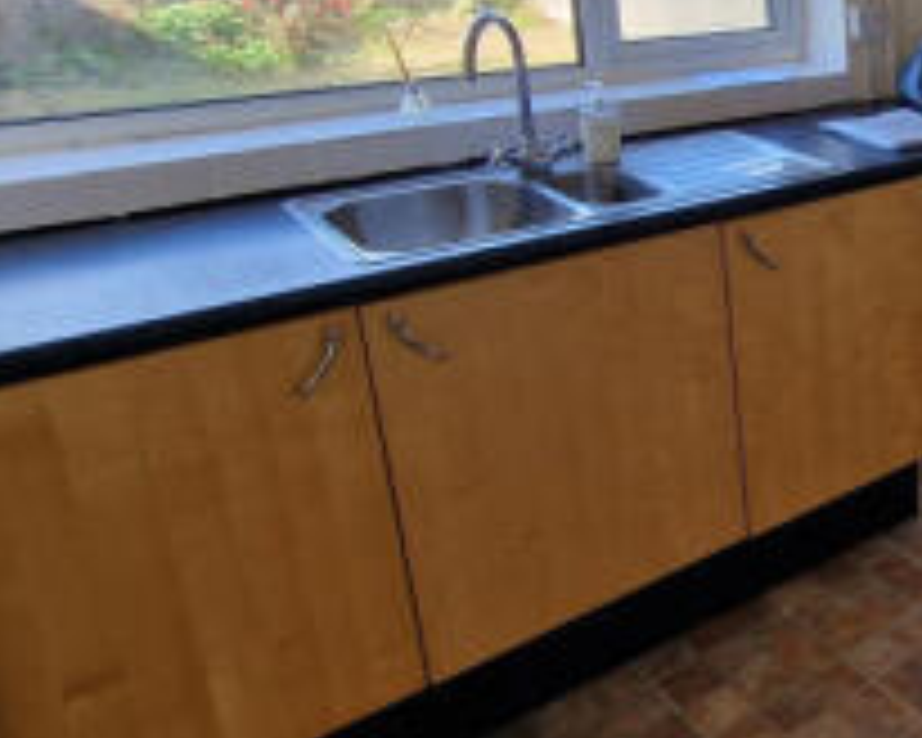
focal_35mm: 36
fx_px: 982
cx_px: 1122
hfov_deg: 37.3
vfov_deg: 40.3
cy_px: 209
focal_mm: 2.2
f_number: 2.2
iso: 64
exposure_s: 1/100
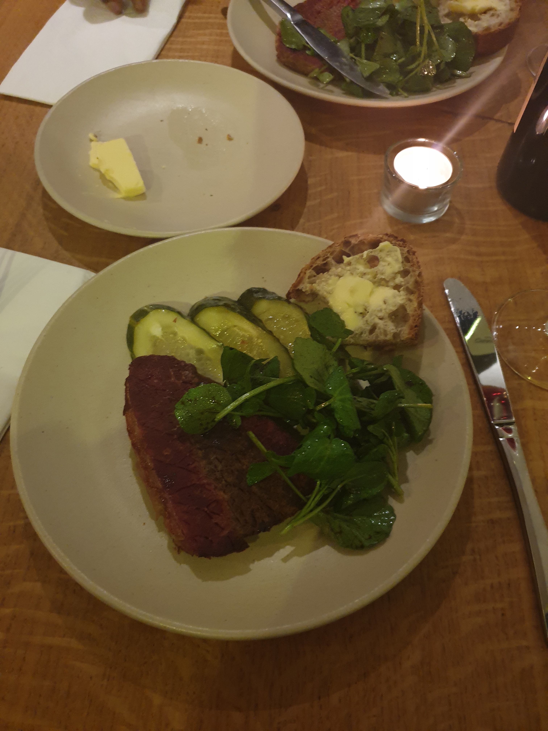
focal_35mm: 26
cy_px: 366
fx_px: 549
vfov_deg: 67.3
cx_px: 274
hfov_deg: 53.1
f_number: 1.5
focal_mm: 4.3
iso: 320
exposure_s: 1/14
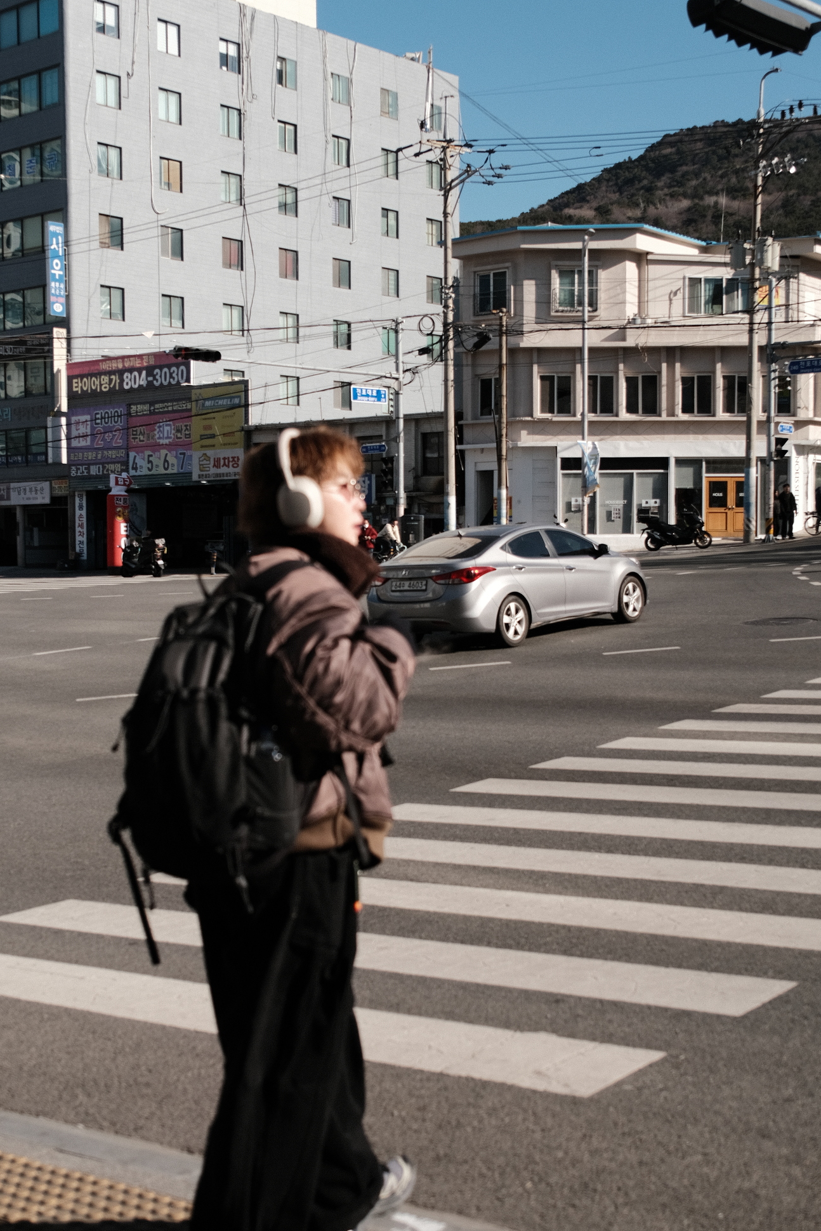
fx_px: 1607
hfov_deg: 28.6
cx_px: 360
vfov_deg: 41.9
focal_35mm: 47
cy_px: 645
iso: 250
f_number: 2.8
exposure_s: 1/4000
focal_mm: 25.4
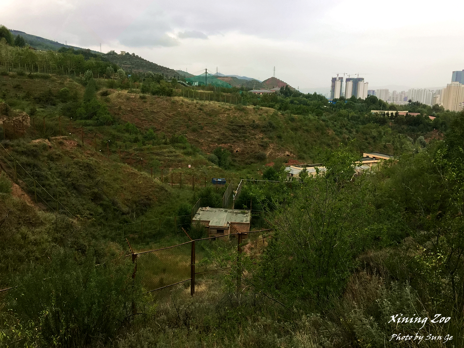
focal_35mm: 29
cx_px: 232
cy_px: 174
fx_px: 389
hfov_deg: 61.7
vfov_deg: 48.2
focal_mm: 4.15
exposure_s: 1/176
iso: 32
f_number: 2.2
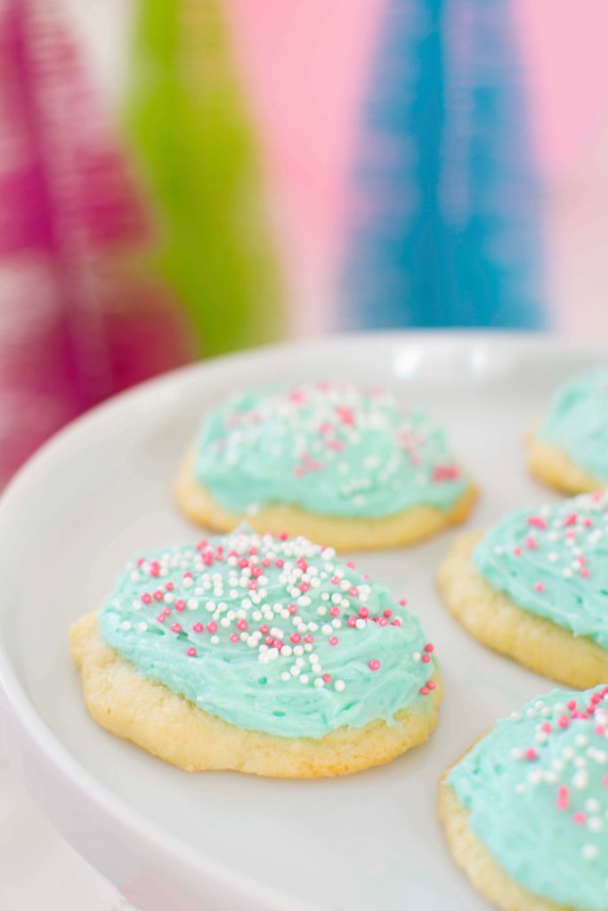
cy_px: 456
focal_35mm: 52
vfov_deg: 37.8
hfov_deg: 25.8
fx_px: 1329
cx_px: 304
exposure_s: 1/80
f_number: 3.5
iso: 200
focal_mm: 35
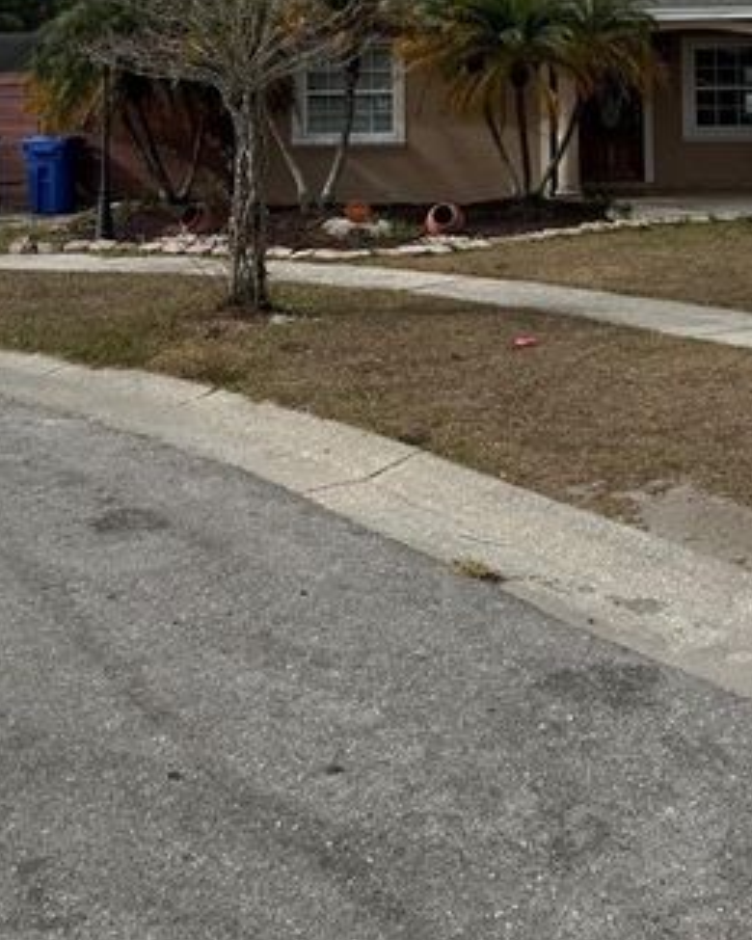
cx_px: 483
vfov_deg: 35.9
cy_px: 59
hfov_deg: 31.3
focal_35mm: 48
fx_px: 1335
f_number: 1.78
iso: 80
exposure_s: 1/8130
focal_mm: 6.76
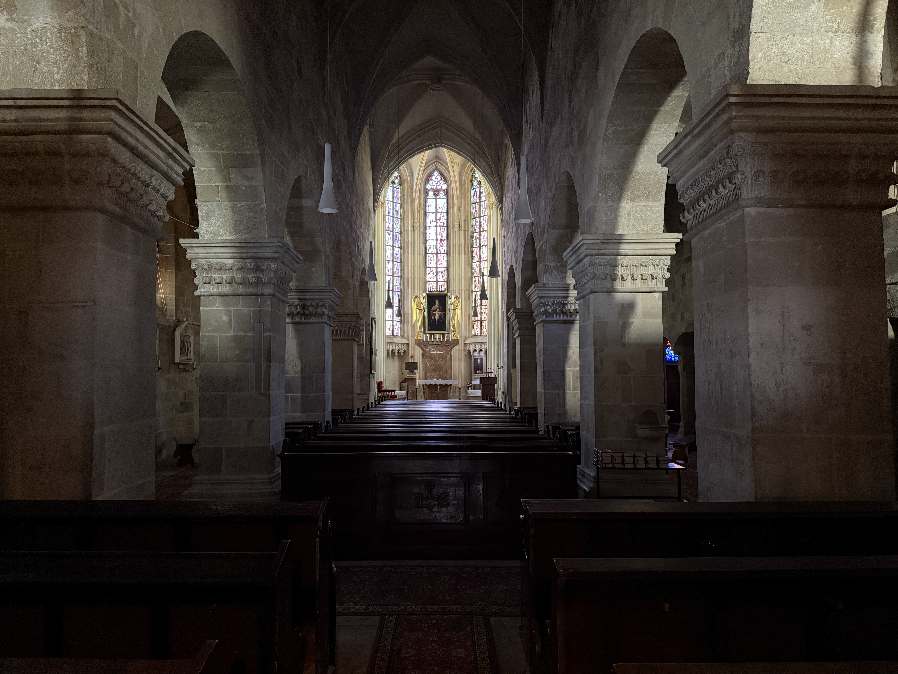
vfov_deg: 56.8
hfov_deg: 71.6
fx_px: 623
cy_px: 337
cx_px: 449
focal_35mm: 24
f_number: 1.78
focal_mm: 6.76
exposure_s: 1/33
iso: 1000
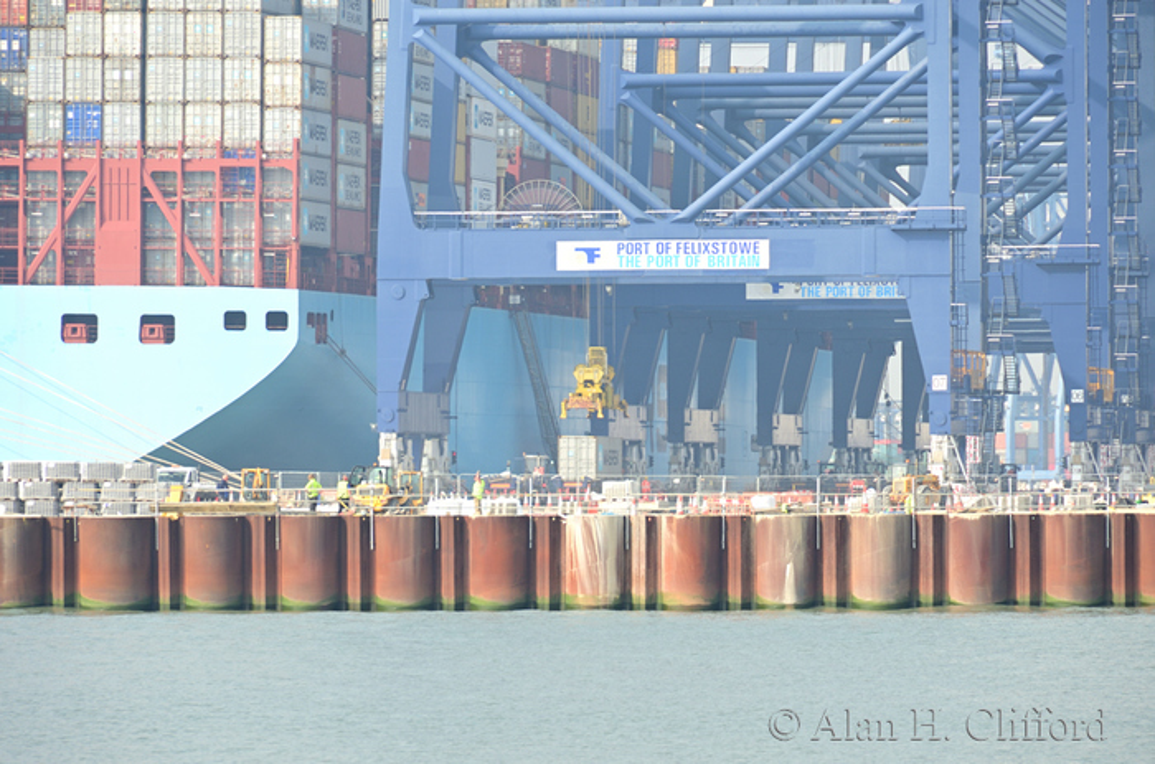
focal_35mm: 300
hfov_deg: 6.9
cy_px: 382
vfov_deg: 4.6
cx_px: 578
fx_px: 9601
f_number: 7.1
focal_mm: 200
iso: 100
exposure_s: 1/160
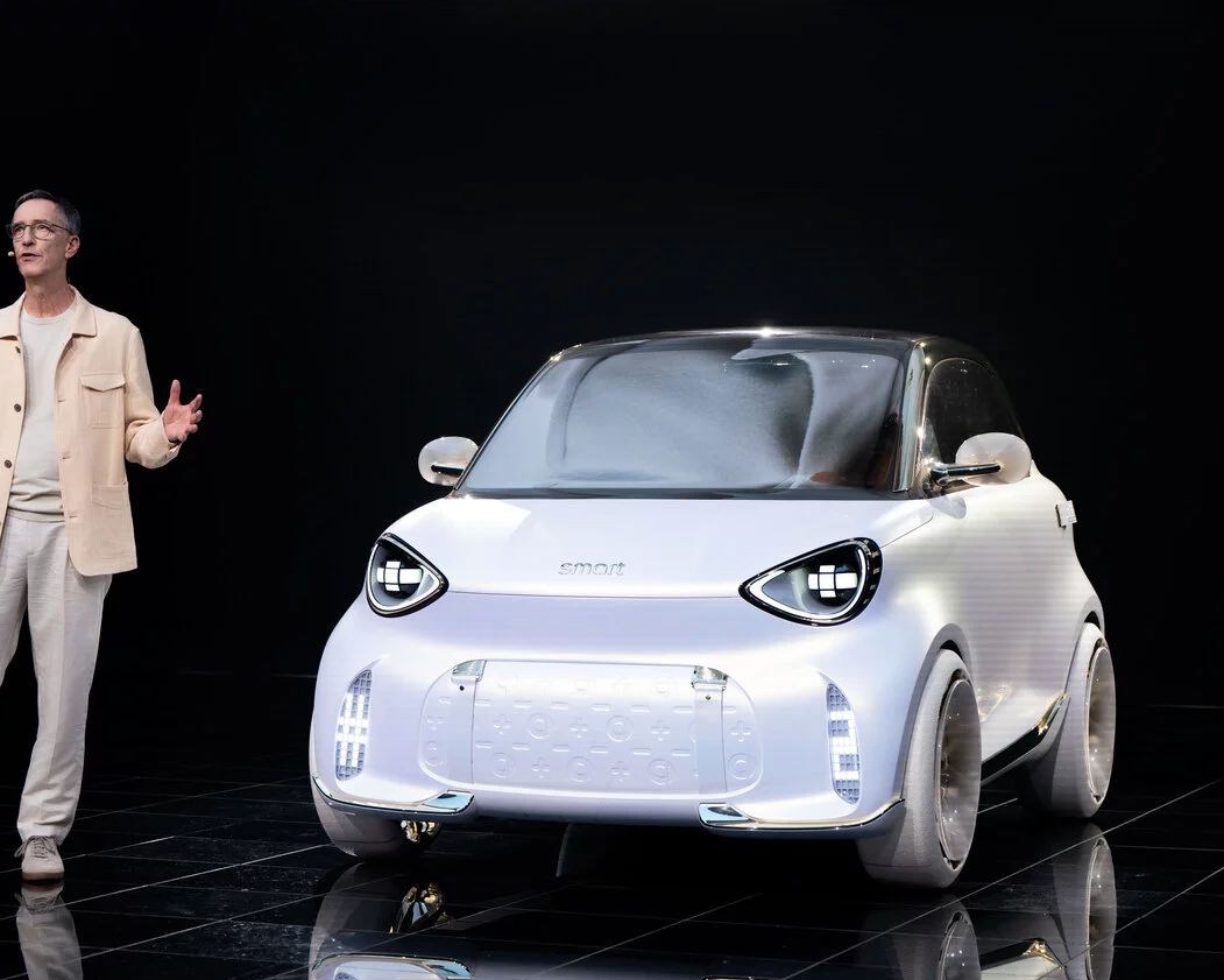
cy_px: 493
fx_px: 2898
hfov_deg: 23.8
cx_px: 494
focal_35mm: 80
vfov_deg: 19.2
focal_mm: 70
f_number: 4
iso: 800
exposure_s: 1/160
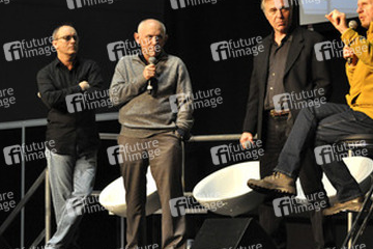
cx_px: 210
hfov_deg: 11.2
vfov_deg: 7.5
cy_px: 127
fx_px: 1906
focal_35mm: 184
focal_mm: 98
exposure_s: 1/100
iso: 2500
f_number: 5
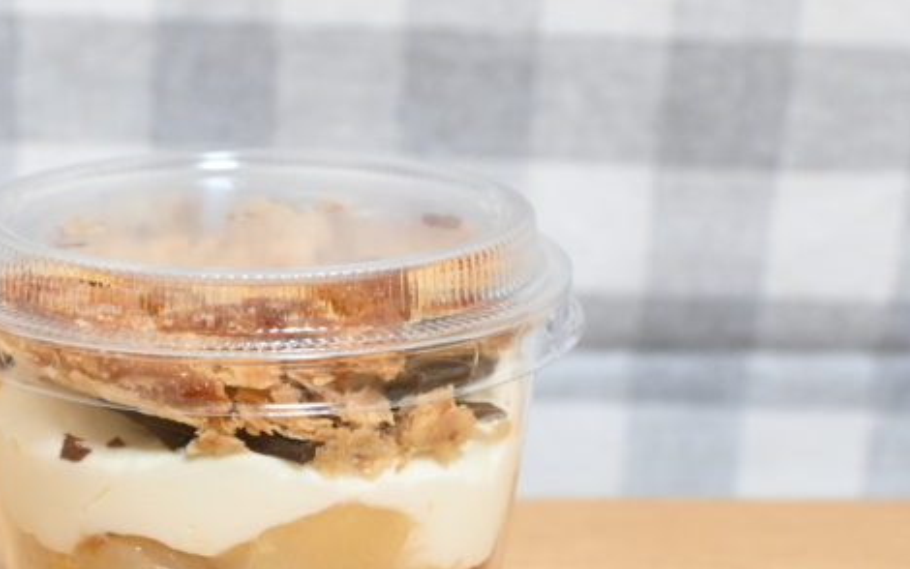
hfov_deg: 28.4
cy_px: 378
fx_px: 1775
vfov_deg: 18.2
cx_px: 234
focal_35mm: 72
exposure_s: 1/30
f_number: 5.6
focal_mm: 21.5
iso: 1600
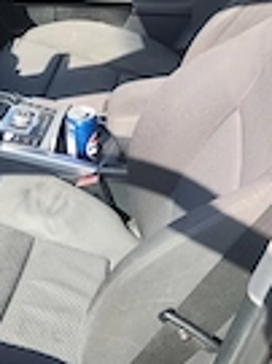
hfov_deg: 21.1
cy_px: 202
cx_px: 30
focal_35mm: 68
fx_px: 714
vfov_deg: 28.6
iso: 50
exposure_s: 1/310
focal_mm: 6.19
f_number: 1.65
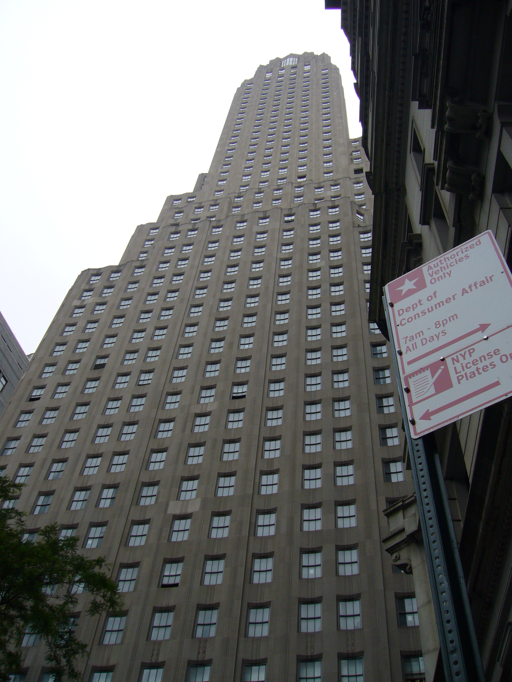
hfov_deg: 40.7
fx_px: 690
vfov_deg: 52.6
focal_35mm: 35
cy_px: 341
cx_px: 256
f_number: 5.6
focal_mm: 5.8
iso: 80
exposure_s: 1/400
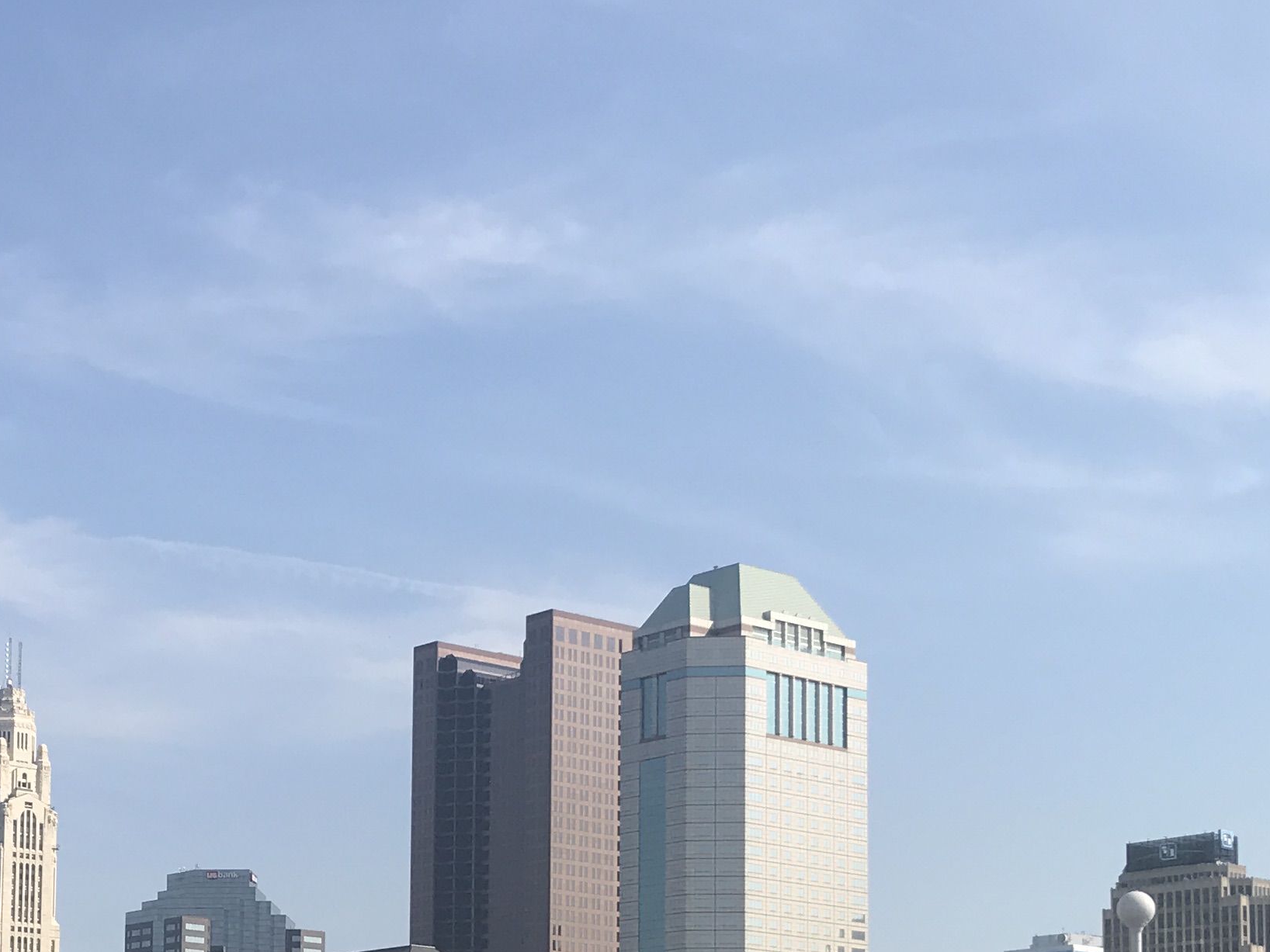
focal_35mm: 69
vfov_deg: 20.4
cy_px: 1011
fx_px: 2531
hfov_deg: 27.7
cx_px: 290
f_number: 1.8
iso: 20
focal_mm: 3.99
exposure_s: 1/2660
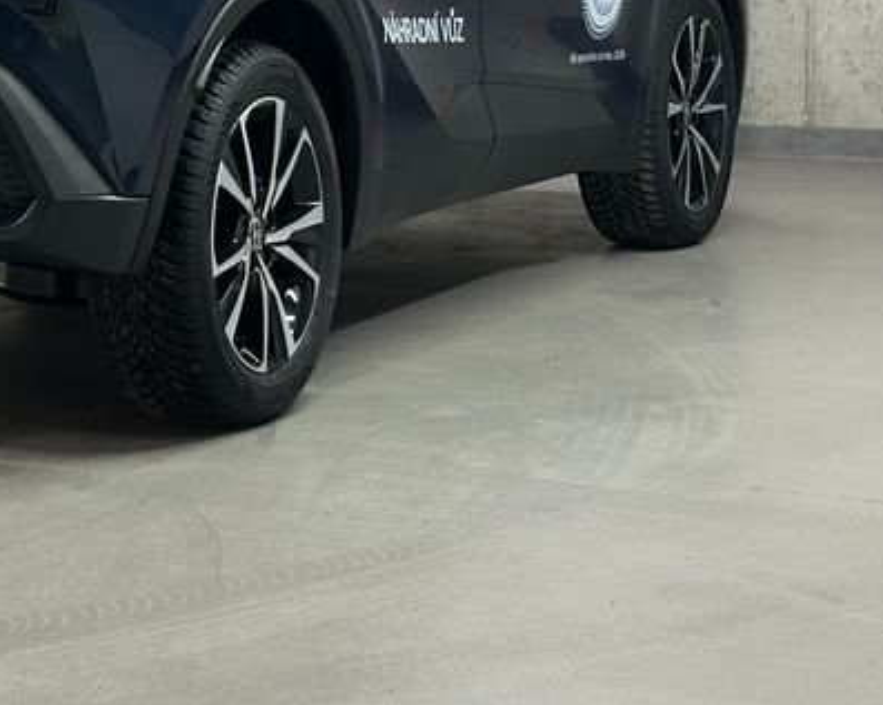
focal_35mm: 121
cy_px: -22
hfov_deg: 15.6
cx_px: -44
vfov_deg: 12.6
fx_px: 3160
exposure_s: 1/33
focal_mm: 6.86
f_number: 1.78
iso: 250
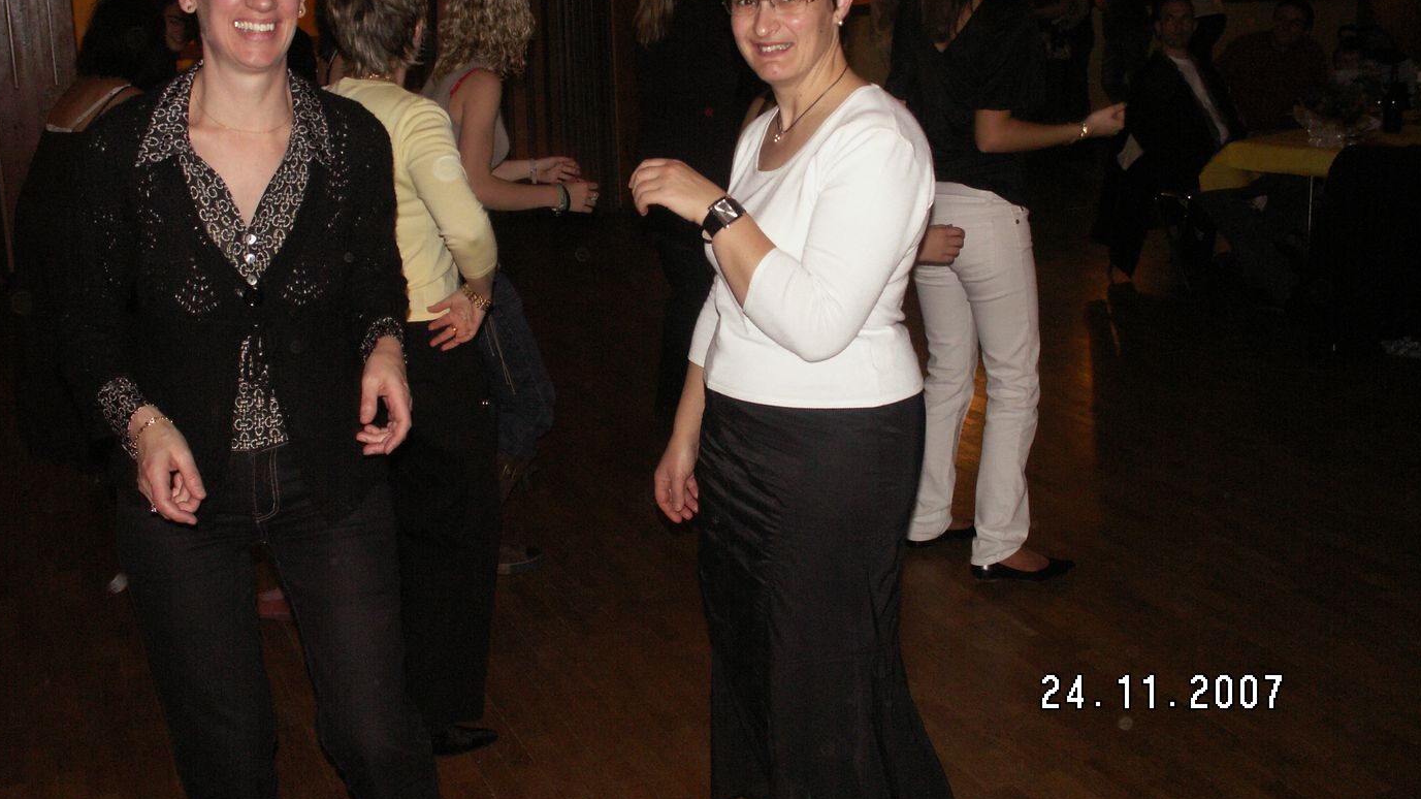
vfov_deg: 30.2
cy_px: 266
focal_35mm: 39
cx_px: 698
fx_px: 1469
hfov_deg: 51.6
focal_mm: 5.86
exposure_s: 1/40
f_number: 2.8
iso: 160
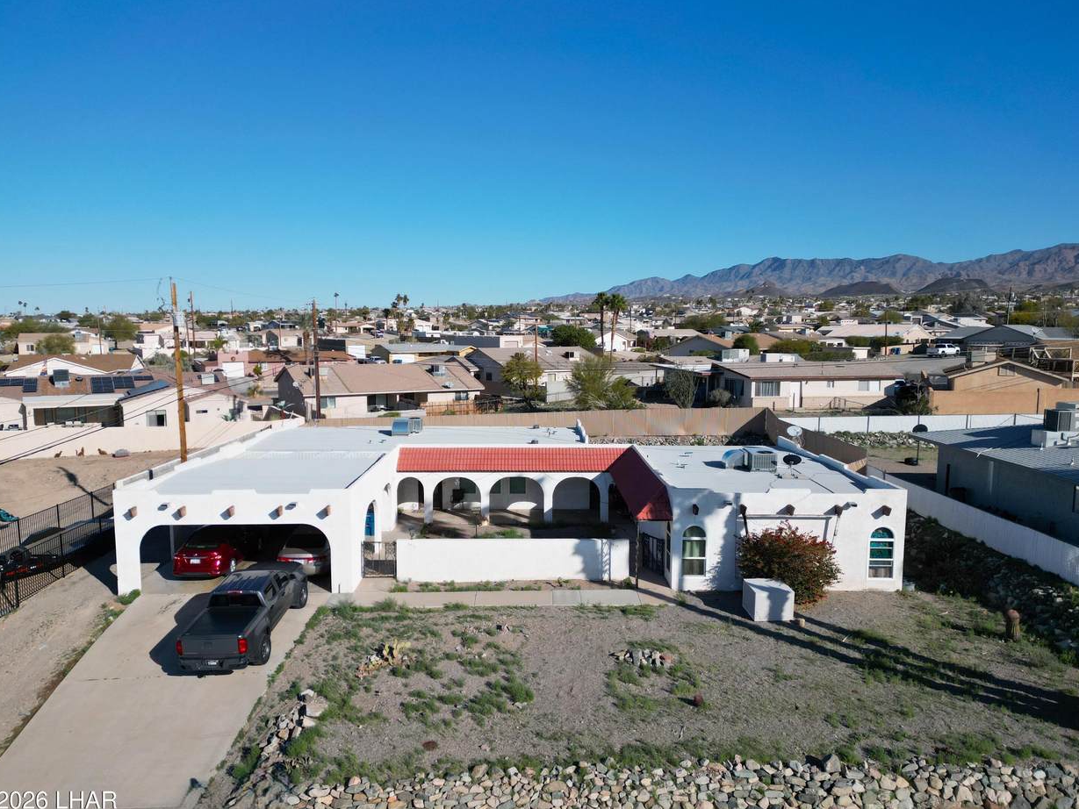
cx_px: 538
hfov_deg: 69.4
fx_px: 779
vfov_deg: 54.9
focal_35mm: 25
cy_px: 418
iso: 160
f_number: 1.7
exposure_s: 1/6000
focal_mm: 6.72
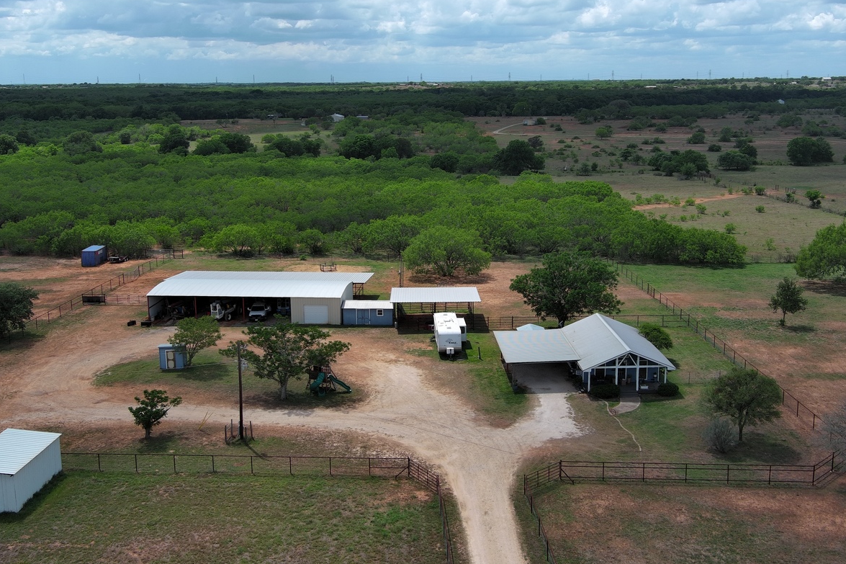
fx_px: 940
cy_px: 247
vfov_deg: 33.4
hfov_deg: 48.5
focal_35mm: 40
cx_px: 434
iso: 100
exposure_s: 1/2179
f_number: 2.8
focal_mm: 10.57
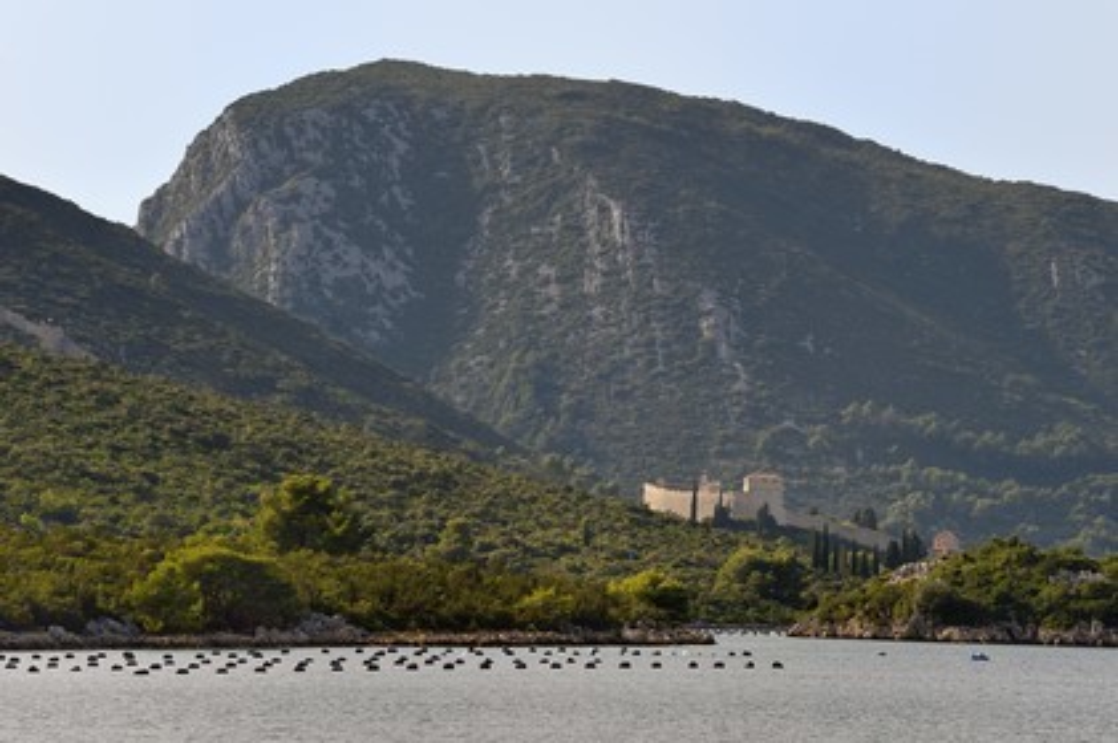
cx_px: 559
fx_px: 6206
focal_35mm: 200
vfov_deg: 6.9
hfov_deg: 10.3
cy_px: 372
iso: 200
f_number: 11
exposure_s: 1/200
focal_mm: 200
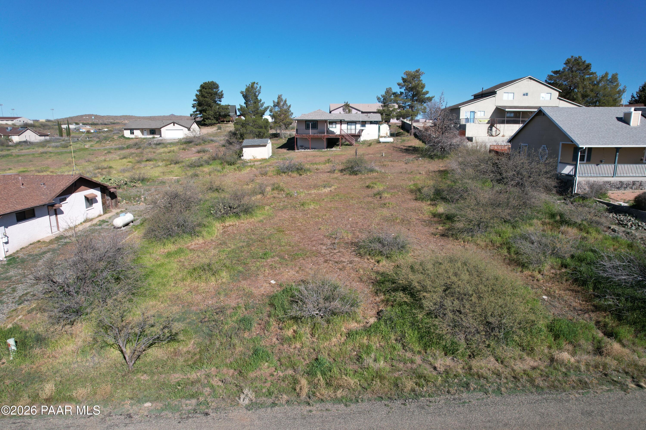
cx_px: 323
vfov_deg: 57.2
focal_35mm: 22
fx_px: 395
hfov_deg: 78.6
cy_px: 215
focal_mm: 8.38
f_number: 2.8
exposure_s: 1/240
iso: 100
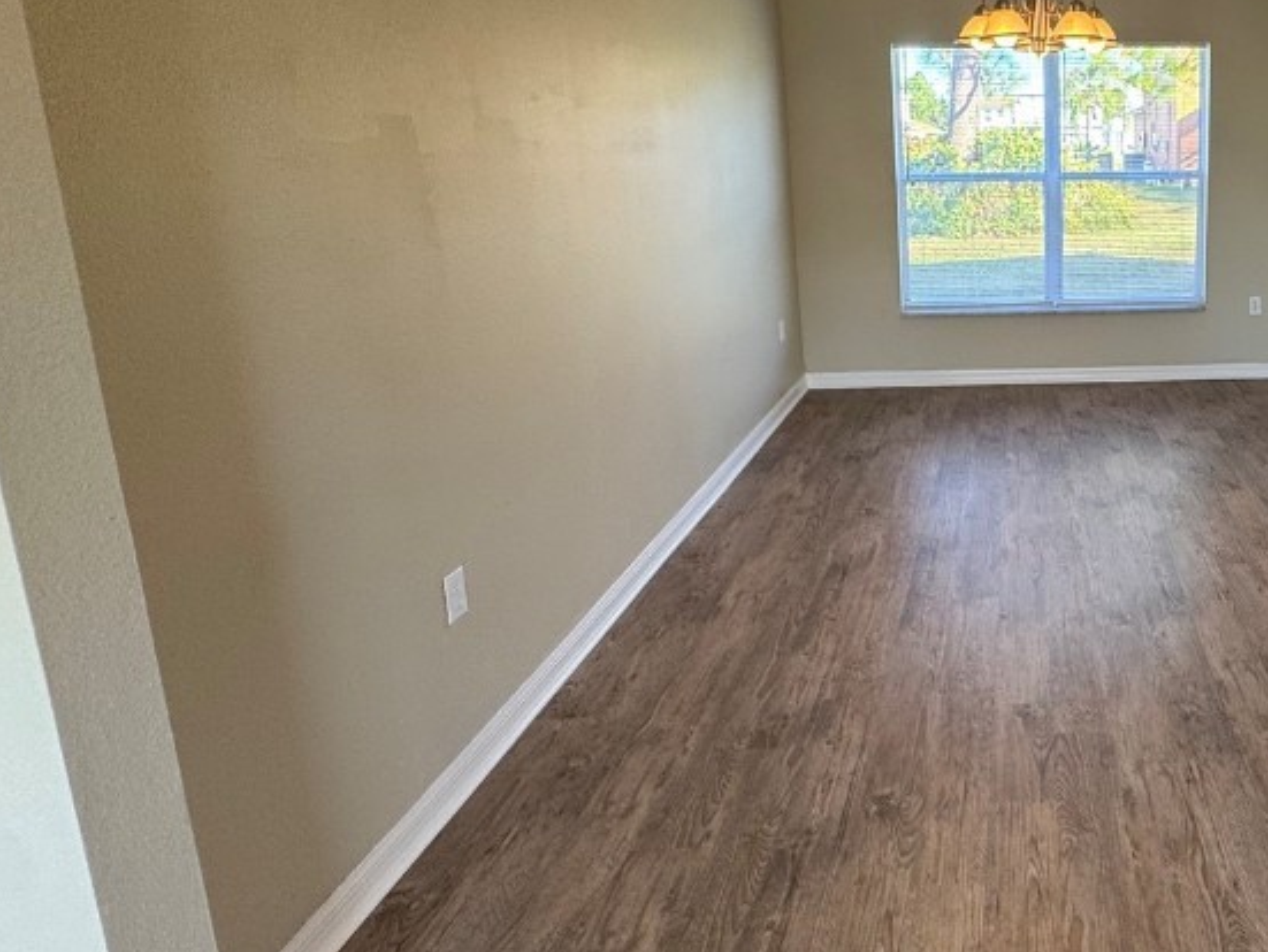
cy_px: 315
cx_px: 1084
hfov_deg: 59.6
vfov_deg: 52.1
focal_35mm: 26
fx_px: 953
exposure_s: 1/120
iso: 100
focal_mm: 2.22
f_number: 2.2
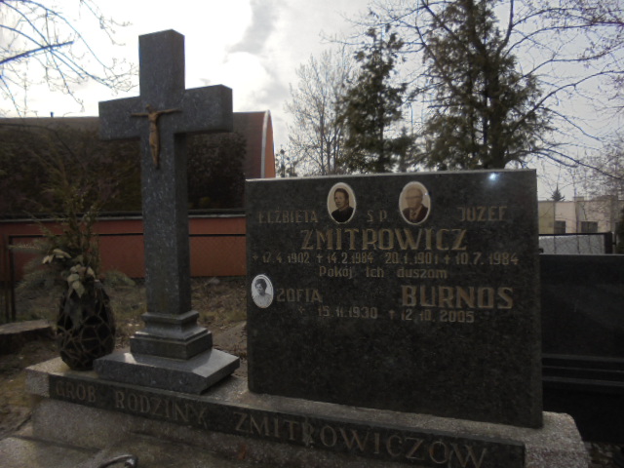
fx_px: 469
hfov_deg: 67.3
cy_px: 234
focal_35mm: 26
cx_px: 312
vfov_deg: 53.1
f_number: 3.5
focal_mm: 4.6
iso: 100
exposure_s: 1/800
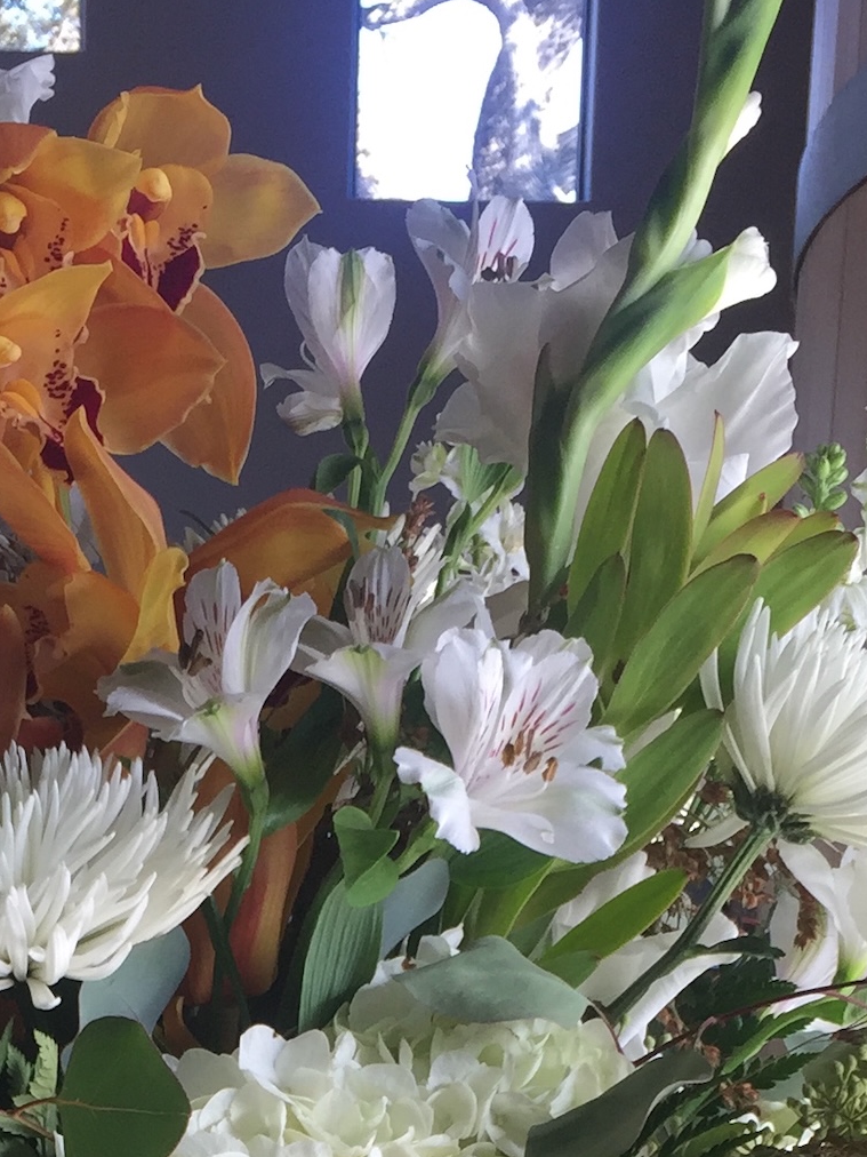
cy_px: 1466
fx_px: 2872
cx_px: 255
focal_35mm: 86
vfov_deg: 20.9
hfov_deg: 17.1
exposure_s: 1/120
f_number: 2.2
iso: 50
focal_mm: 4.15
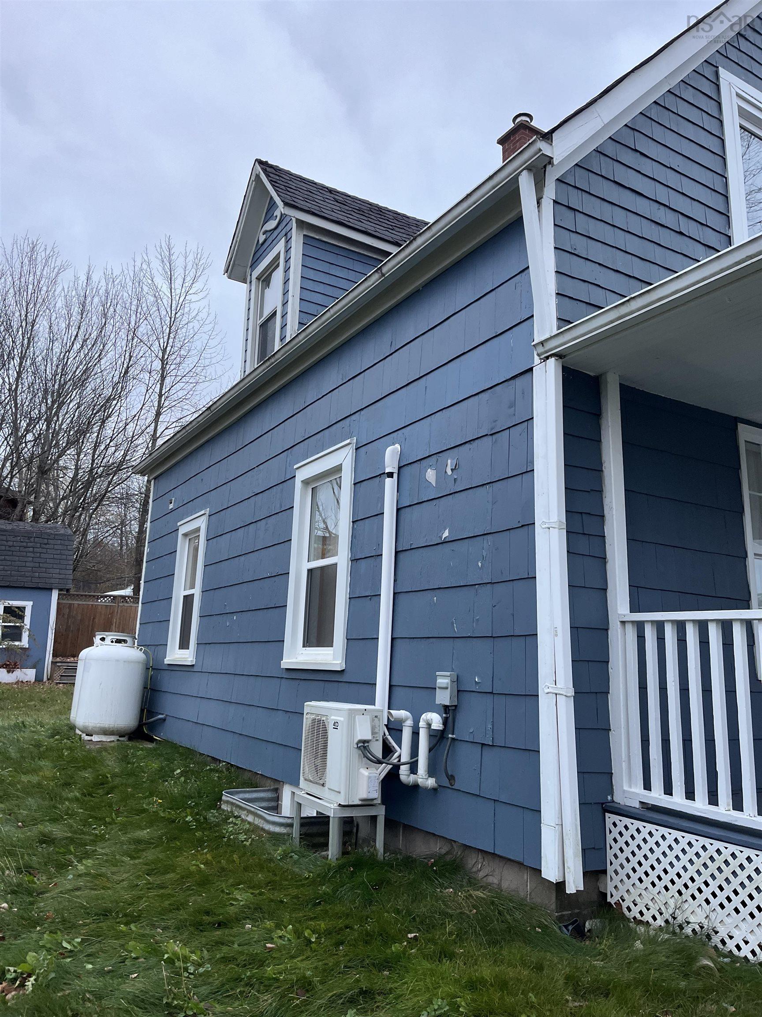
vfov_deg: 67.3
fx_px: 763
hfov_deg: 53.1
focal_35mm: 26
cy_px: 508
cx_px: 381
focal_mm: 5.1
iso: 125
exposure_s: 1/103
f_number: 1.6
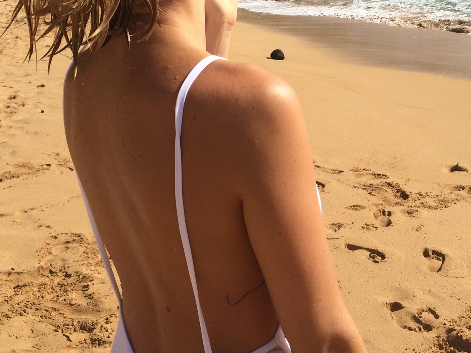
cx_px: 350
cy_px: 57
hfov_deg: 36.0
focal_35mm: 52
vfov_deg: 27.3
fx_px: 708
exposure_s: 1/3731
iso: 32
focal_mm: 4.12
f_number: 2.2
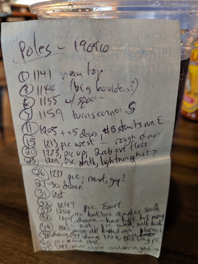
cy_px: 132
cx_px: 99
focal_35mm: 27
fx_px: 206
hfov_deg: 51.4
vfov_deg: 65.3
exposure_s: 1/30
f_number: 1.8
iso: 70
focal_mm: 4.44
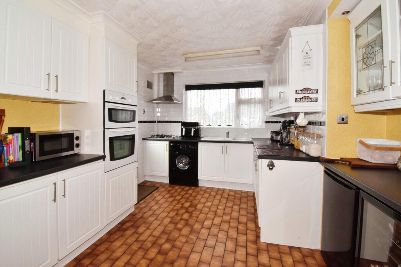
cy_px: 134
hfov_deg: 100.4
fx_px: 167
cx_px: 200
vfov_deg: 77.3
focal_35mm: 15
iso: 1000
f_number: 20
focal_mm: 10
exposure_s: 1/60
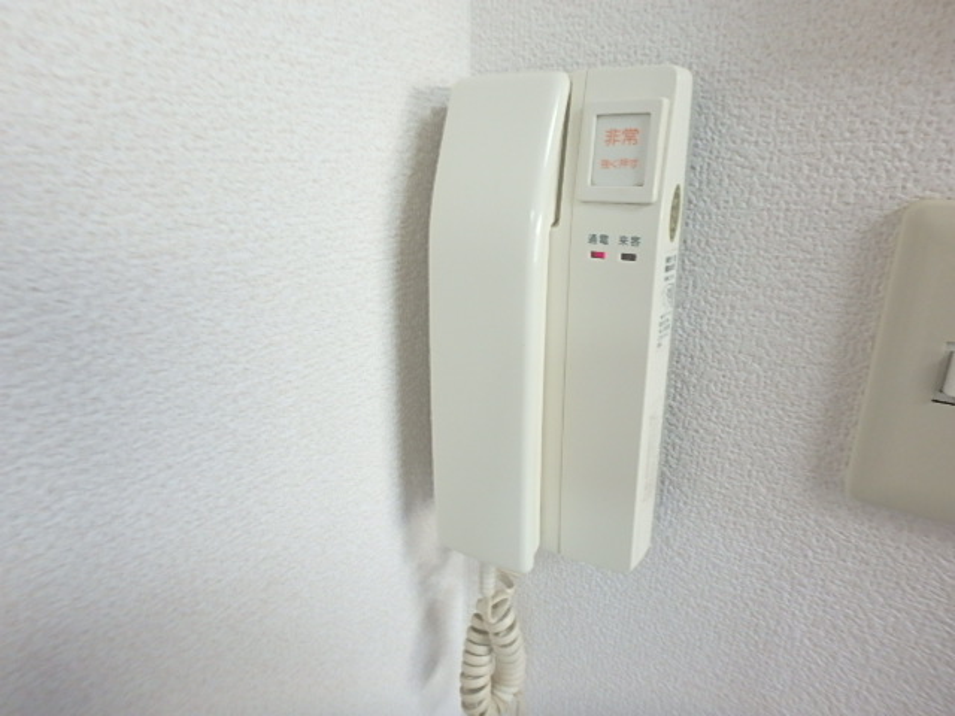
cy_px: 358
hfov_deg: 79.0
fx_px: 579
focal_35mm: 21
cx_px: 478
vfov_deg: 63.4
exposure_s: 1/30
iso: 320
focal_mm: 3.7
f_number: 3.5
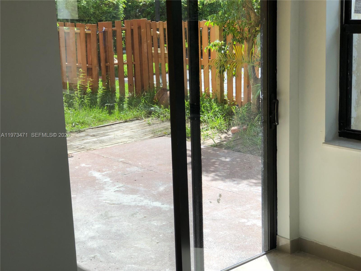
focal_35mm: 57
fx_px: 594
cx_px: 180
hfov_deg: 33.8
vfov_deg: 25.7
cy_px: 136
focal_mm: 6.6
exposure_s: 1/234
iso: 20
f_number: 2.8
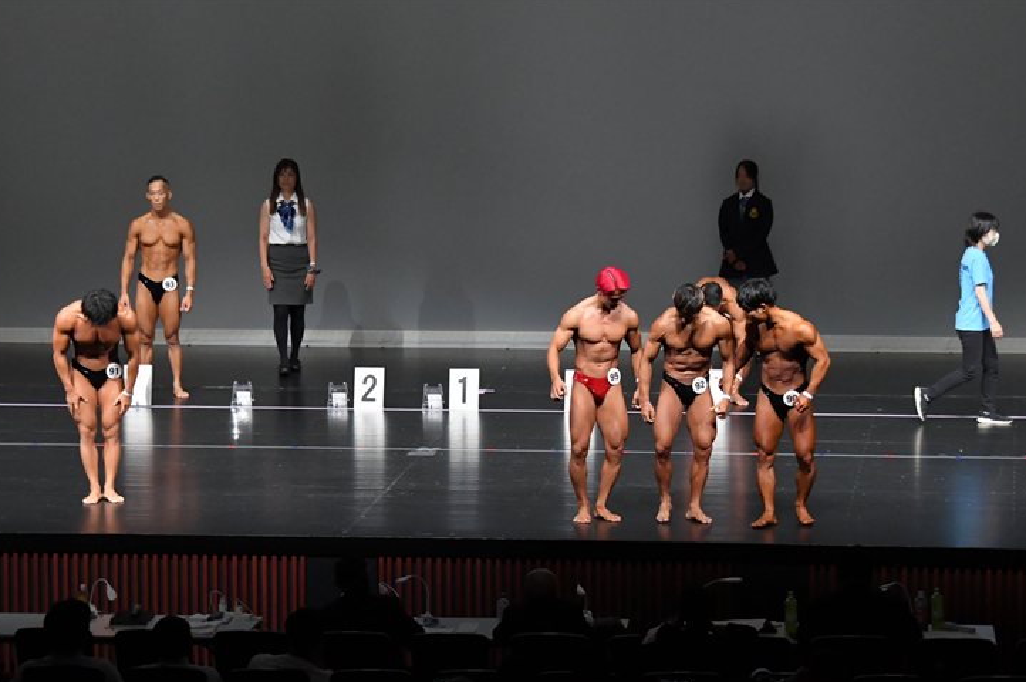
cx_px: 507
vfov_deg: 9.4
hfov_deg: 14.2
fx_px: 4129
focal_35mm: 145
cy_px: 362
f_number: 5.6
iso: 5000
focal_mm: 90
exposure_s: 1/400
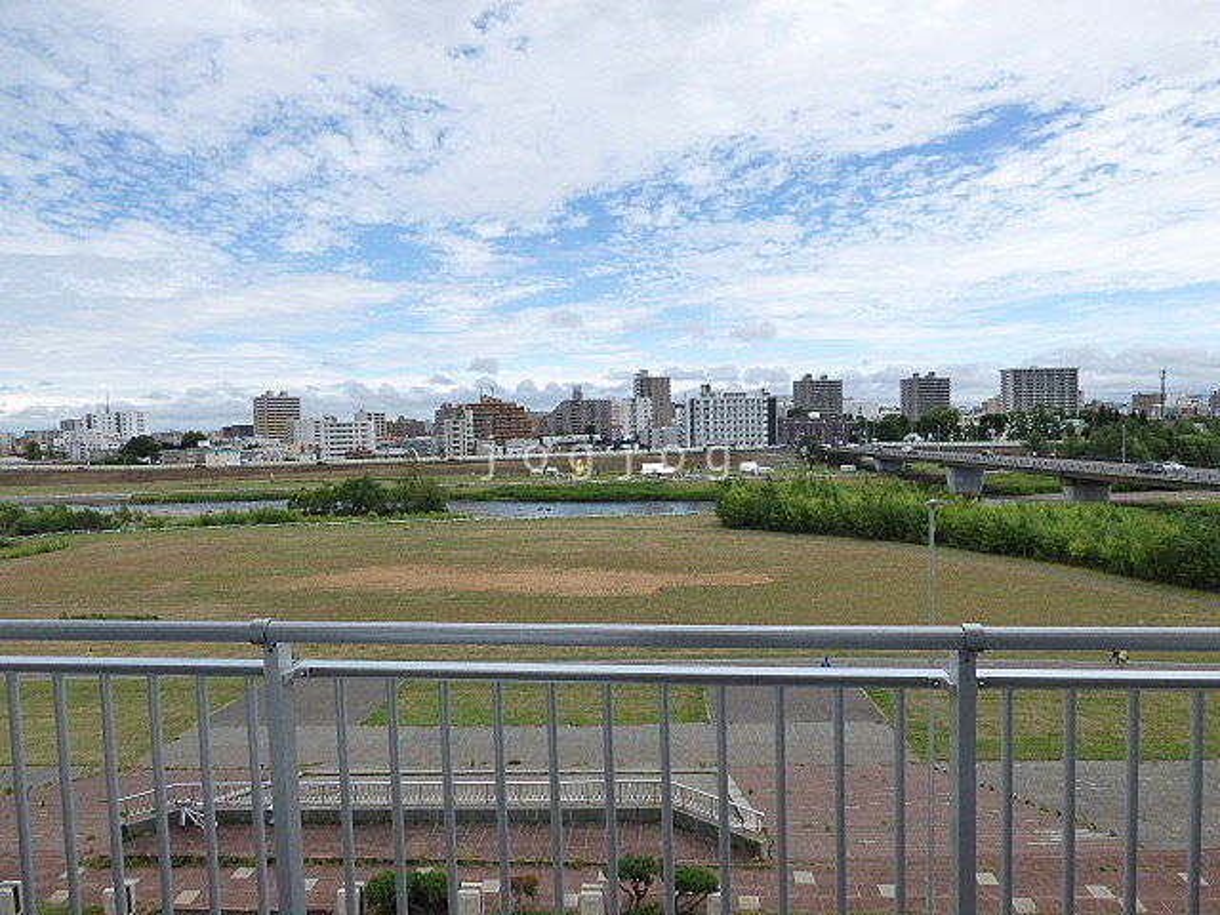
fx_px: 705
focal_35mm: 20
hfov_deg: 81.7
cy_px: 458
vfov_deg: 66.0
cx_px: 610
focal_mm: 3.58
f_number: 5.6
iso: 160
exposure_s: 1/500
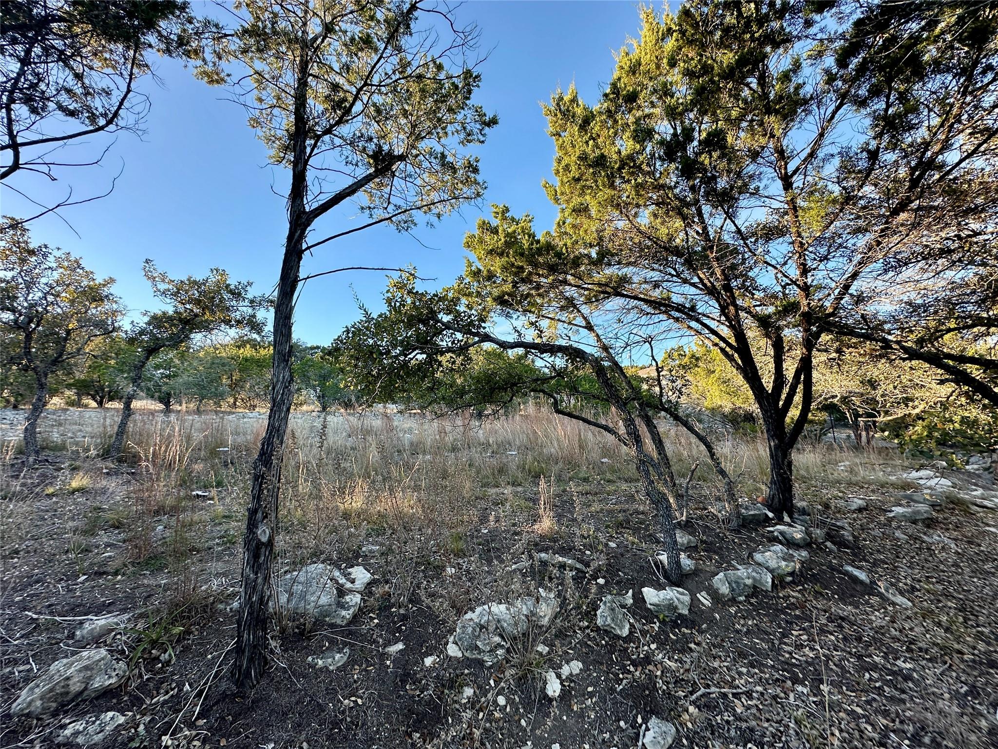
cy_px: 374
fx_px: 404
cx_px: 499
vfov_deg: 85.7
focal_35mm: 14
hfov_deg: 102.1
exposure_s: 1/247
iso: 40
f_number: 2.2
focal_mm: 2.22
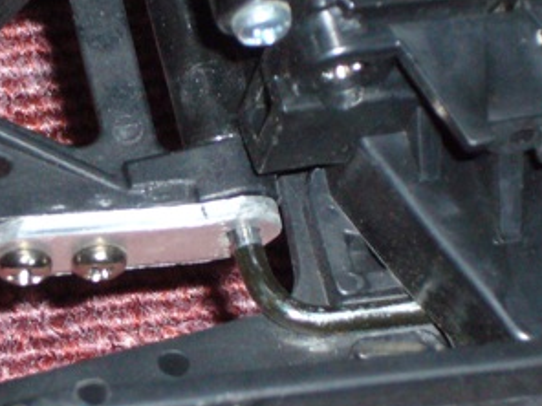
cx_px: 185
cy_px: 214
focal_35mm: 243
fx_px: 3805
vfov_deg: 6.1
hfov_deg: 8.1
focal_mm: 16.8
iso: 200
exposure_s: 1/30
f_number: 5.6
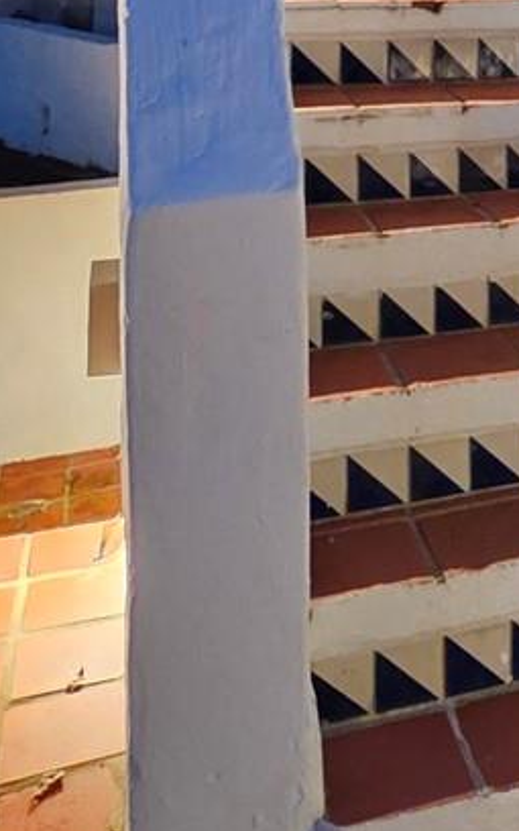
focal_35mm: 54
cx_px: 708
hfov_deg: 21.3
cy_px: -39
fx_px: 1222
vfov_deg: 33.6
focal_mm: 2.2
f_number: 1.9
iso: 2500
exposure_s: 1/17.2
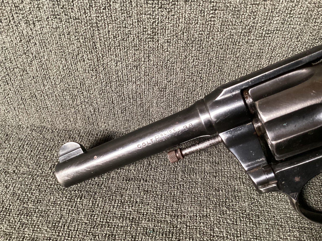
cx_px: 161
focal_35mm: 31
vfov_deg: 45.4
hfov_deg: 58.3
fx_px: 288
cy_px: 120
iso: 320
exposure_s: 1/40
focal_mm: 3.3
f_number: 2.4
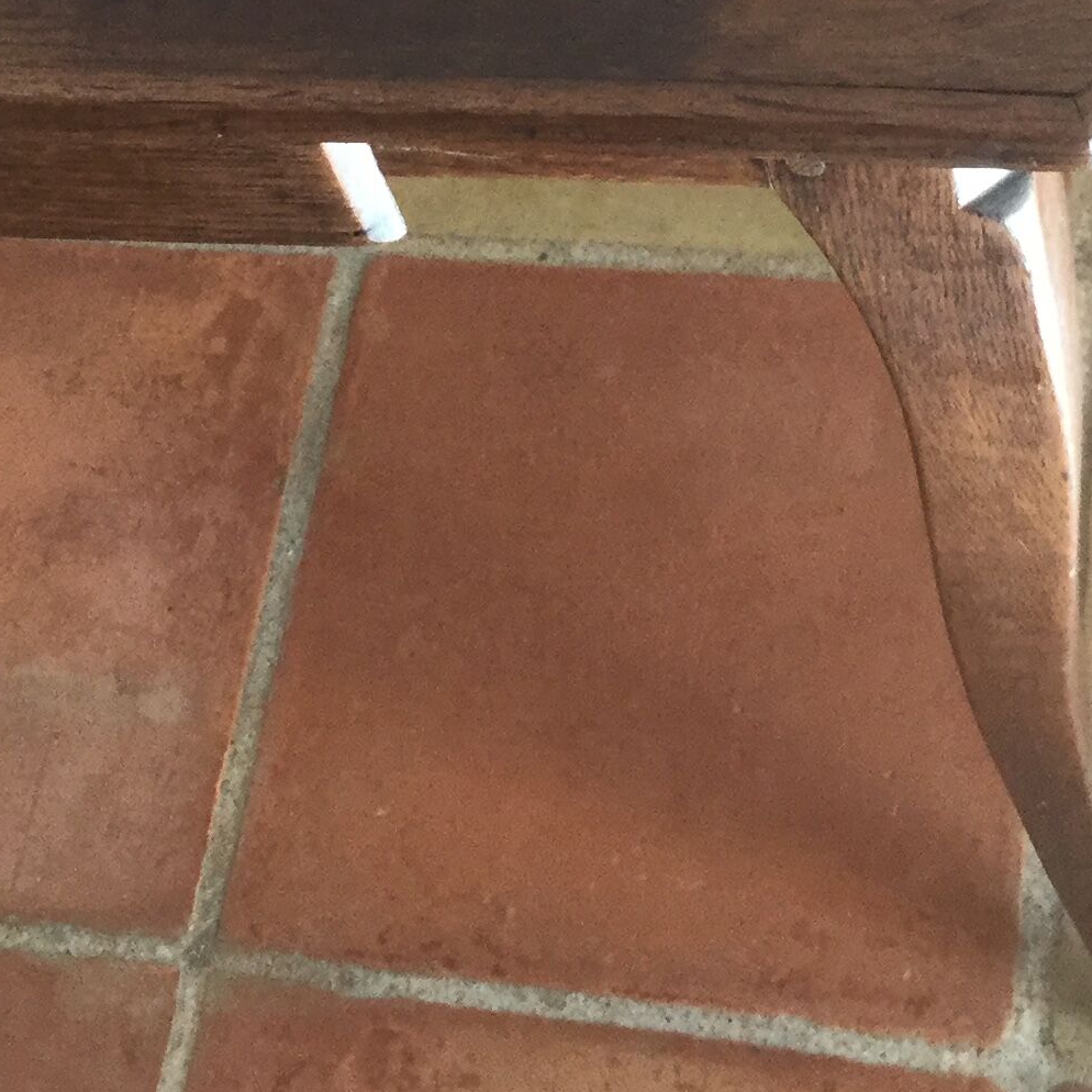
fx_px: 3212
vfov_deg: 18.4
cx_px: 303
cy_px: -179
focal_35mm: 90
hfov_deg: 19.2
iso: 125
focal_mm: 3.3
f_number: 2.4
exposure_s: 1/33
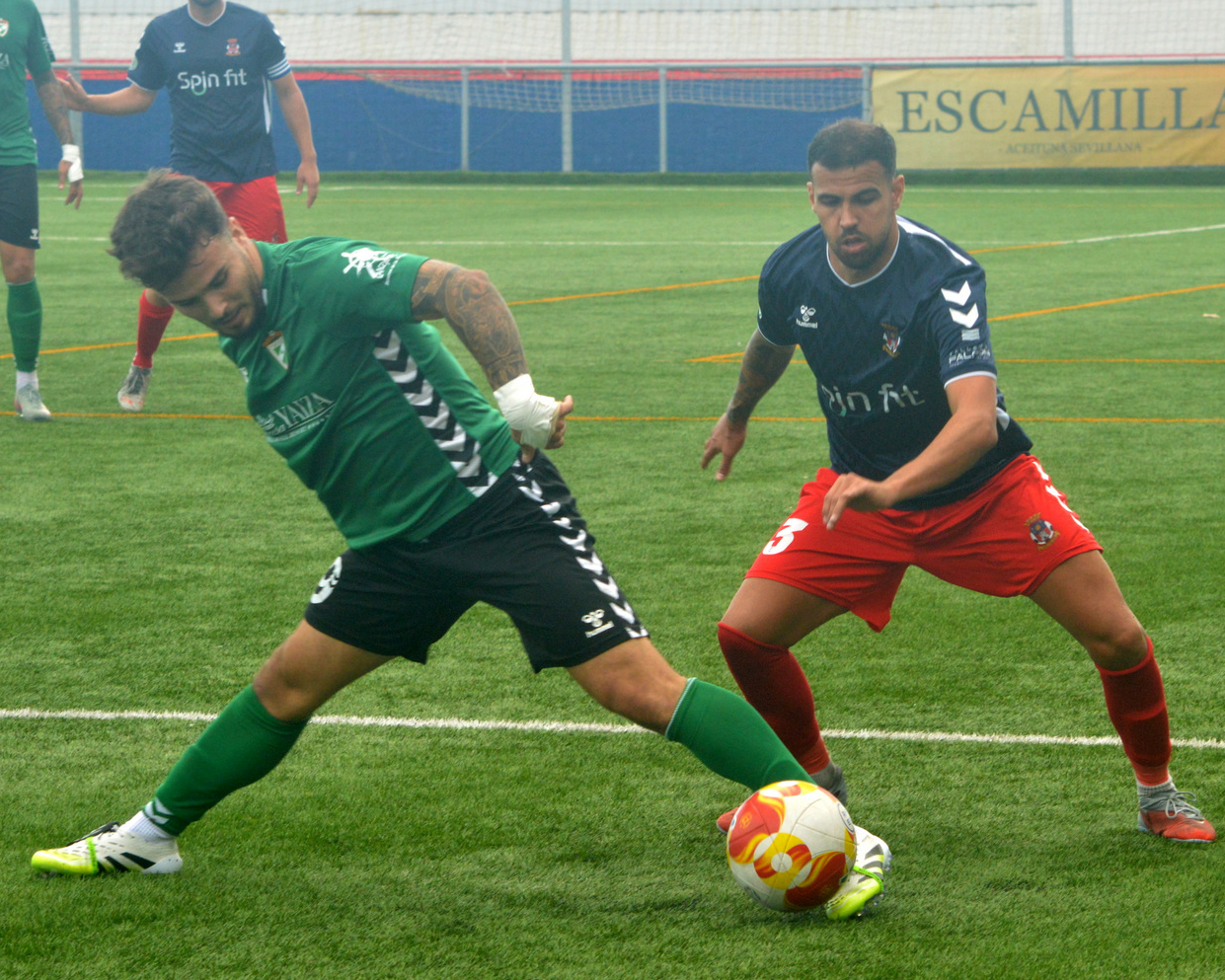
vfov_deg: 8.7
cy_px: 491
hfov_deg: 10.8
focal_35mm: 179
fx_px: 6474
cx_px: 632
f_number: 13
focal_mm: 105
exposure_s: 1/500
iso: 800
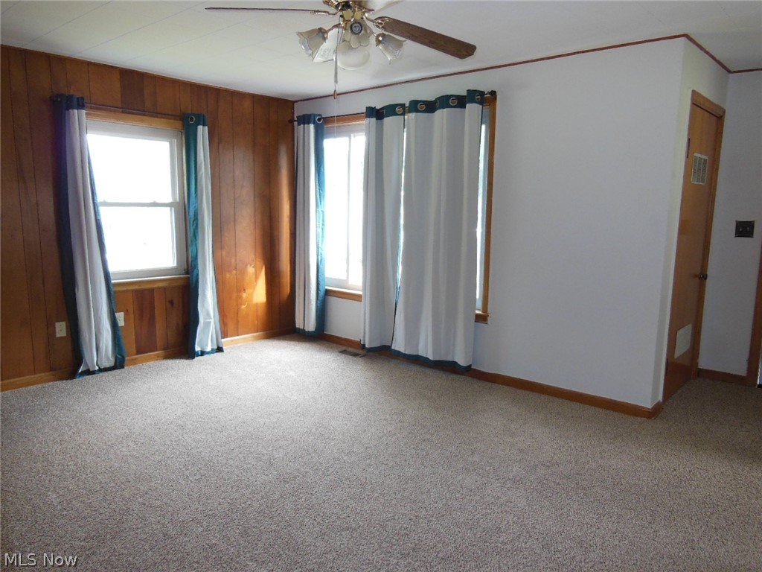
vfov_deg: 54.9
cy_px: 286
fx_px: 550
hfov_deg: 69.4
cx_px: 381
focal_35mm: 25
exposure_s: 1/30
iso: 250
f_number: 3.5
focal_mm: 4.5
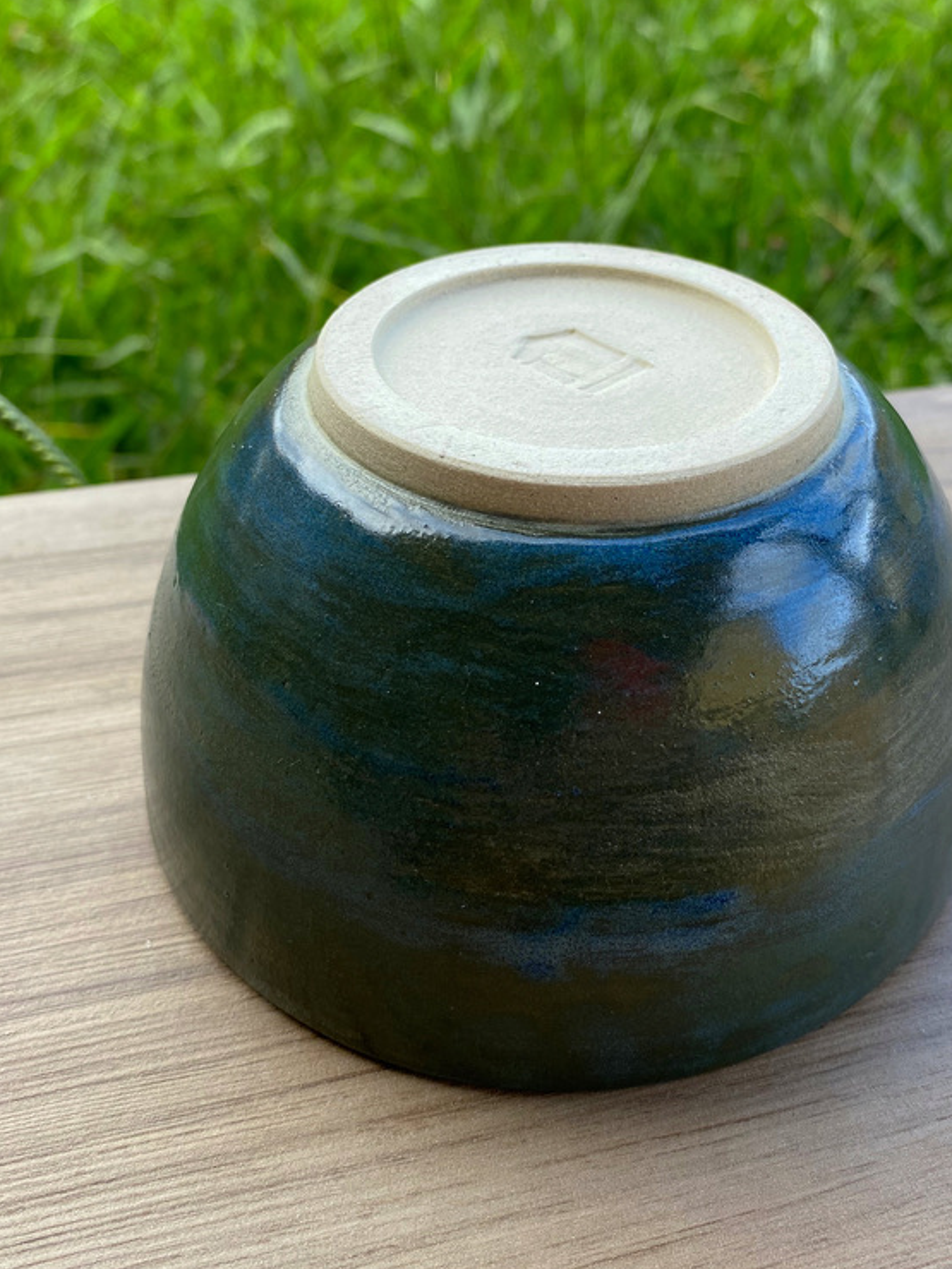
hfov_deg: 39.5
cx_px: 557
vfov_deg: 51.3
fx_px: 1320
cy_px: 580
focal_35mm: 36
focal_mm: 4.2
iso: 40
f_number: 1.8
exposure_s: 1/121
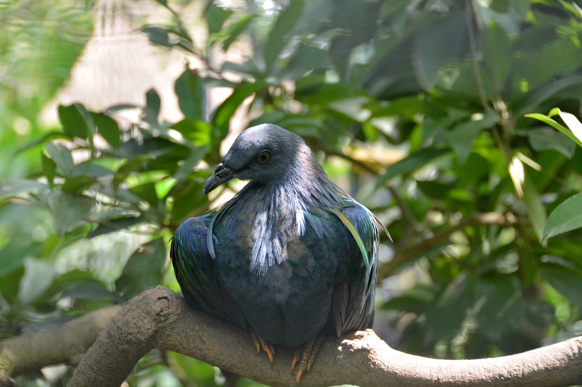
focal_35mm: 98
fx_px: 1576
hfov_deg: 20.9
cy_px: 194
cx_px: 291
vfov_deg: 14.0
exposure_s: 1/200
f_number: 5
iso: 1600
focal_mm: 65
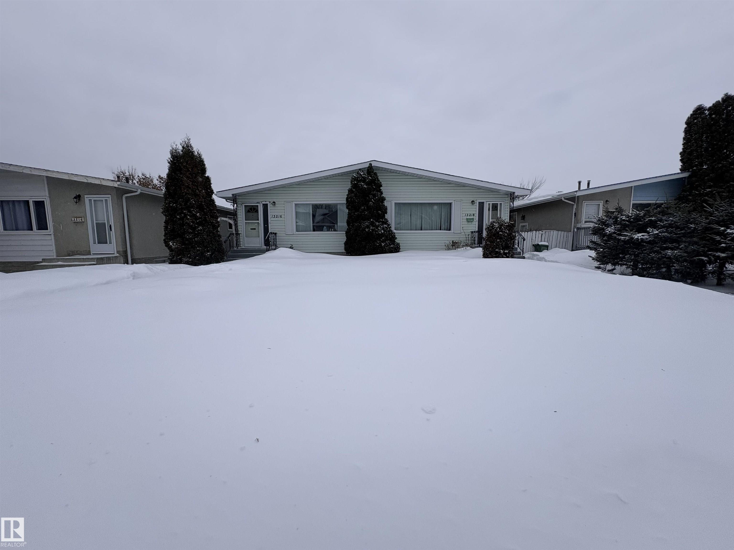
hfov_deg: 102.1
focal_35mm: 14
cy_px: 275
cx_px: 367
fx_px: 297
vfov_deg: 85.7
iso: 50
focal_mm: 2.22
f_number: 2.2
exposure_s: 1/3717
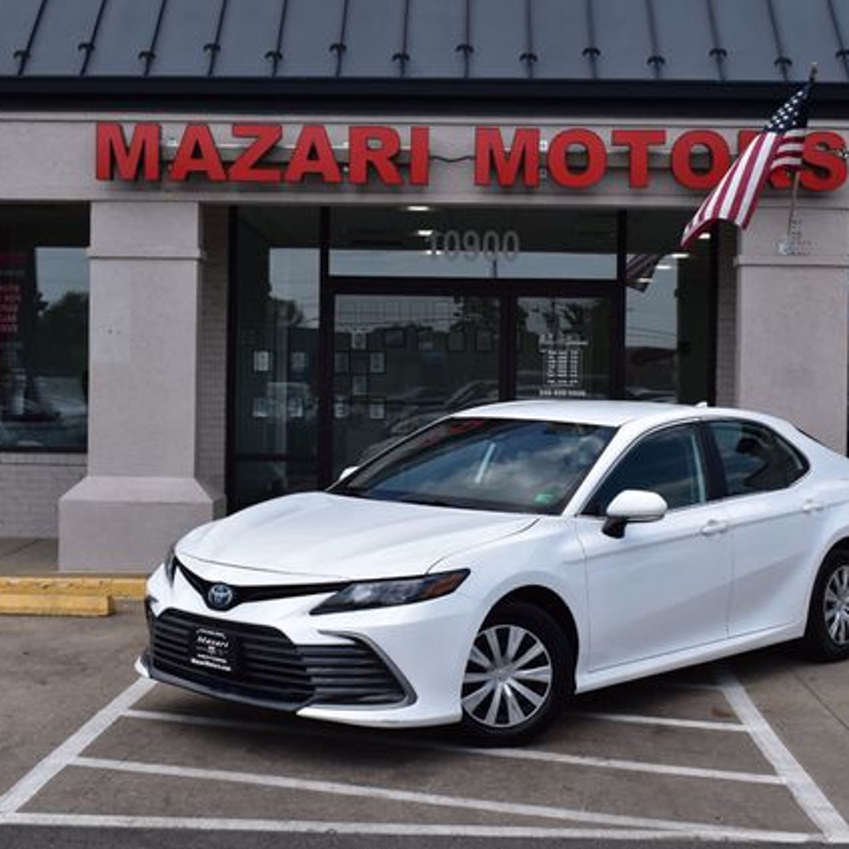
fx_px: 1655
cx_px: 451
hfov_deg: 28.8
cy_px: 424
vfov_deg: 28.8
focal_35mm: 60
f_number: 11
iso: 360
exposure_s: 1/500
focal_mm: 31
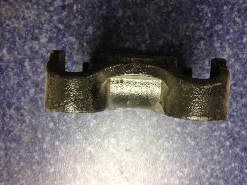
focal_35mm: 35
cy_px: 92
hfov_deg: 52.6
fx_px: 250
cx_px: 124
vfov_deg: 40.7
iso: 80
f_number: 2.4
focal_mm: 4.28
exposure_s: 1/20
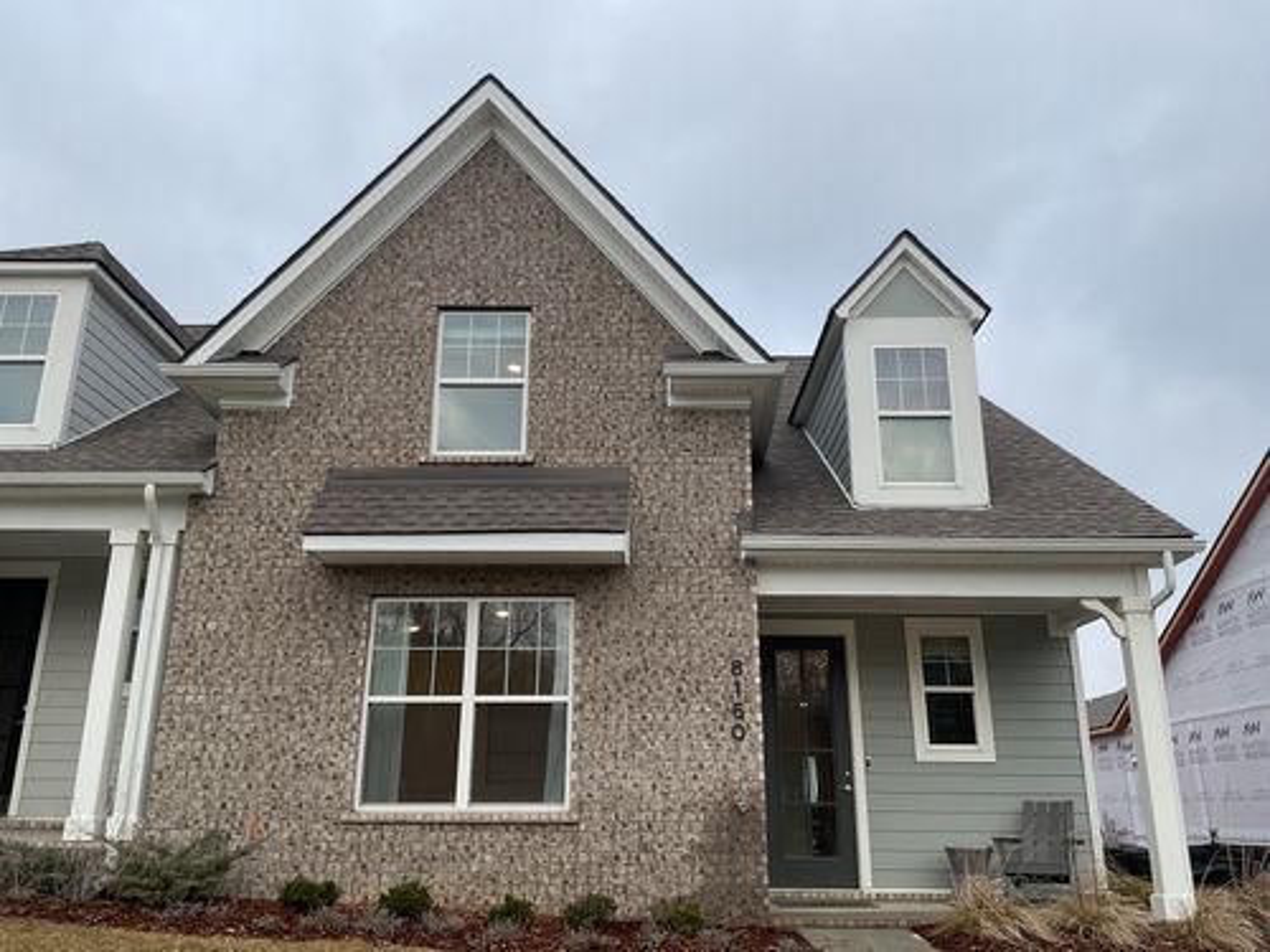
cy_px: 476
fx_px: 1064
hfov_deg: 61.7
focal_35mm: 29
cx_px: 635
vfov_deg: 48.2
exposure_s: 1/250
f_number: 1.8
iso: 16
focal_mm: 3
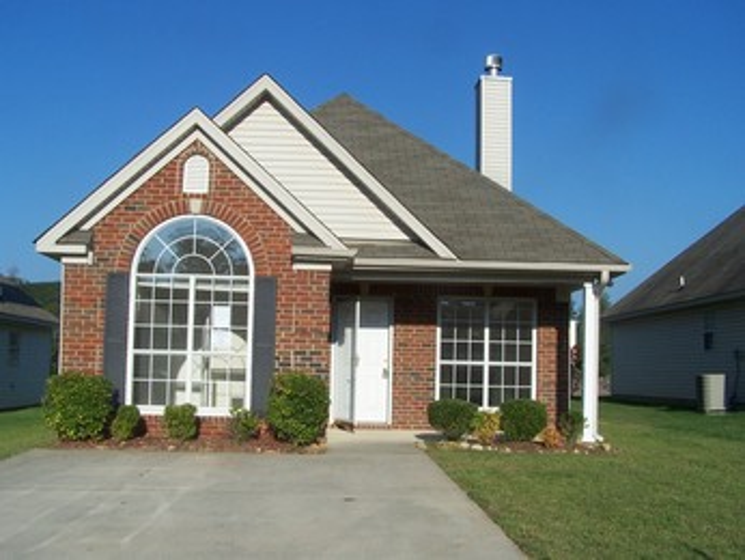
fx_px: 818
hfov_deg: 48.9
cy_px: 280
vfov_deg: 37.8
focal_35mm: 38
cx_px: 372
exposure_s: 1/500
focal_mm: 6.3
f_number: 5.6
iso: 80
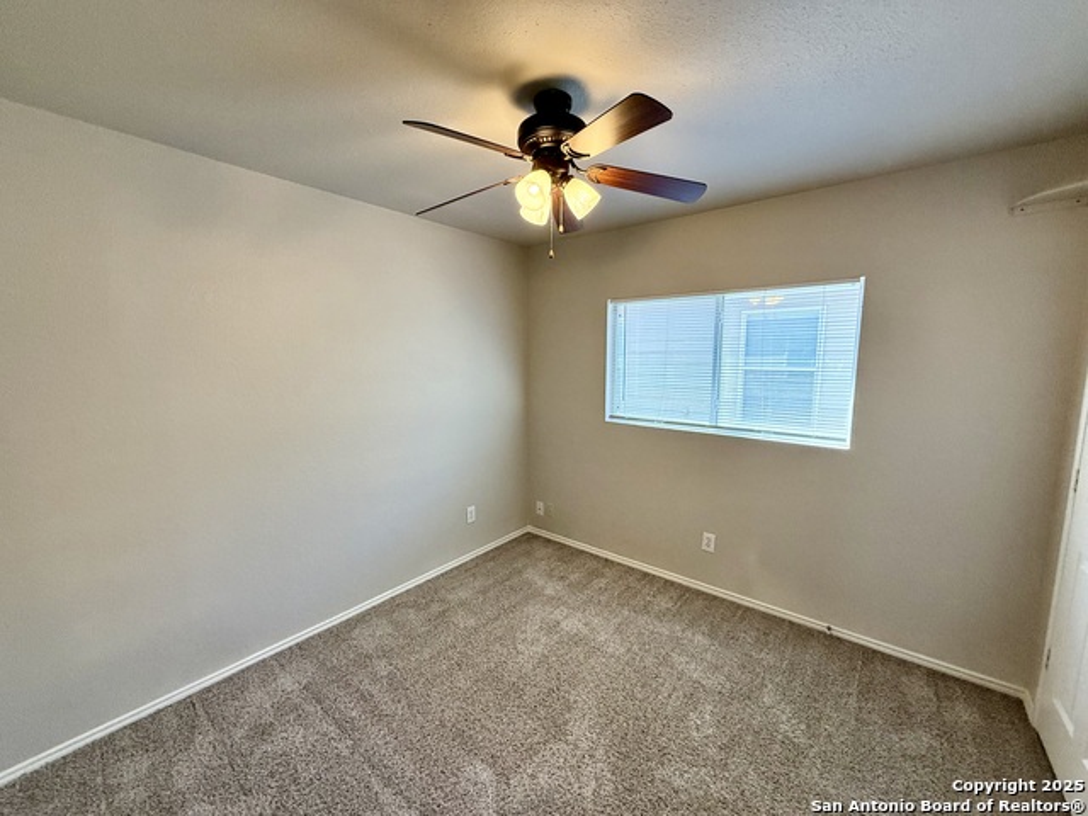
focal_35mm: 14
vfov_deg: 85.7
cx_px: 544
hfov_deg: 102.1
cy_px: 408
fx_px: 440
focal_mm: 2.22
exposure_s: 1/120
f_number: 2.2
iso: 200
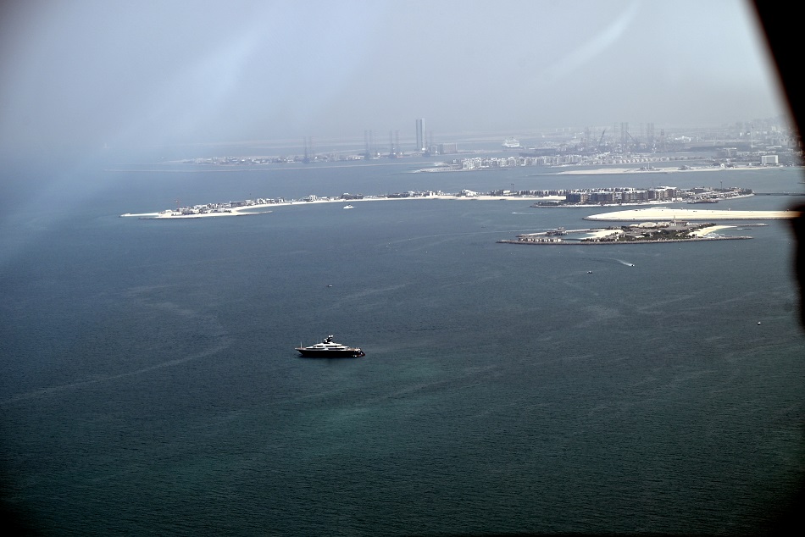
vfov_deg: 13.4
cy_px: 268
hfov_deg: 20.0
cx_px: 402
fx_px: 2281
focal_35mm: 102
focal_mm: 102
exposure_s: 1/800
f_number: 7.1
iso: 100
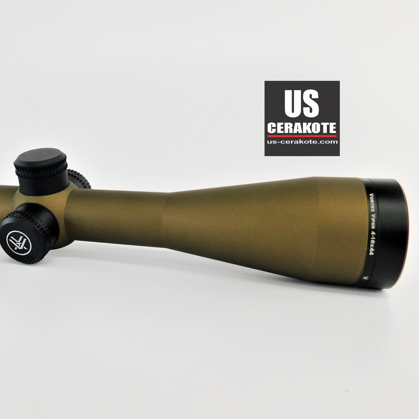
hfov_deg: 50.6
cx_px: 111
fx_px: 425
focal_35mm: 31
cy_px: 215
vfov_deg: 52.5
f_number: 3
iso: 125
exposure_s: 1/50
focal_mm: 4
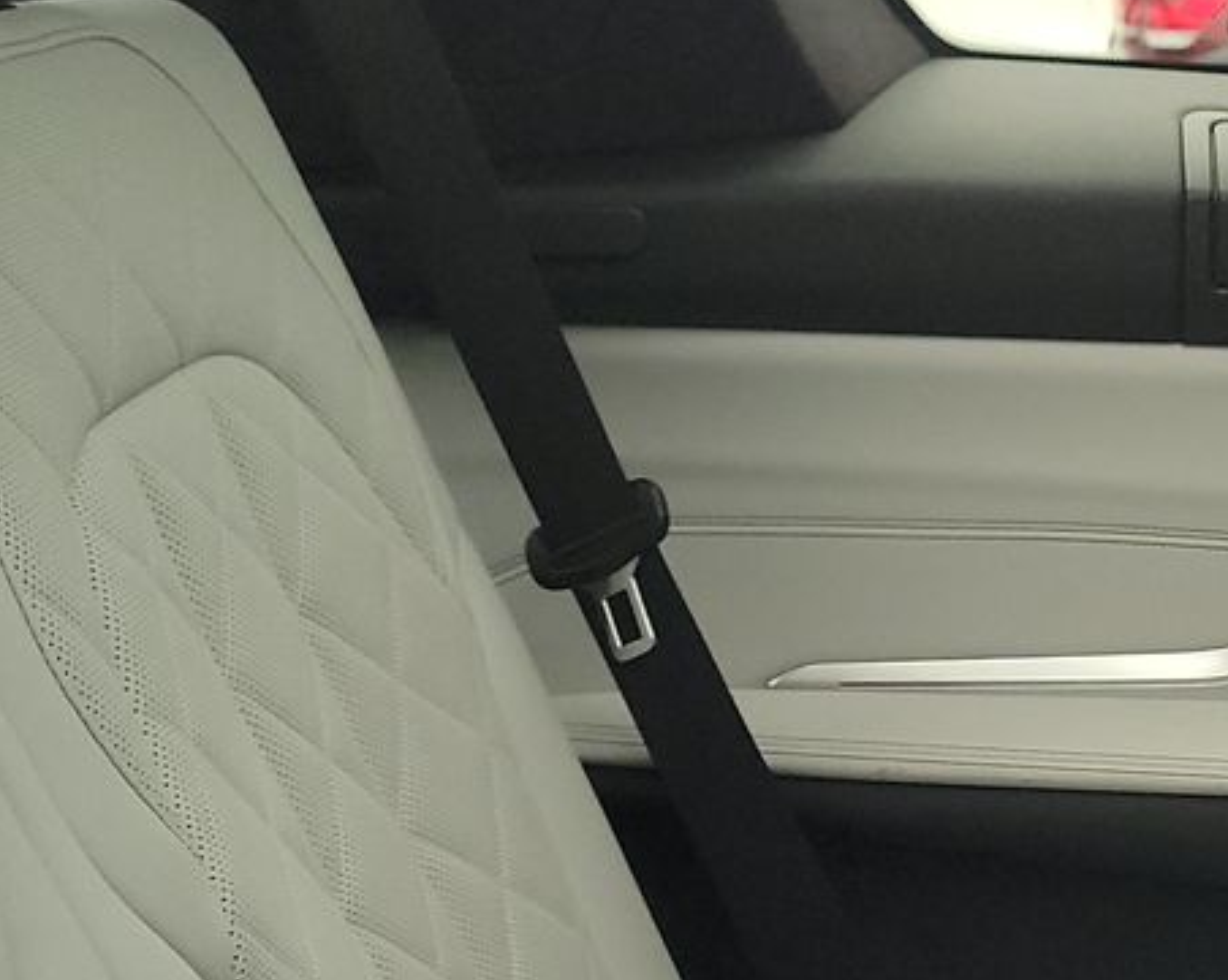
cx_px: 1212
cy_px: 831
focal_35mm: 83
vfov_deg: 18.3
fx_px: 3015
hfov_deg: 22.2
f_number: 1.8
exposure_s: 1/59
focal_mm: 6.7
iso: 923
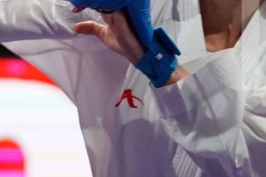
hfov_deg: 2.1
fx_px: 7097
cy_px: 22
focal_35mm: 961
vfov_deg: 1.4
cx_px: 58
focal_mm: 127
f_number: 2.8
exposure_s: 1/1000
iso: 2500
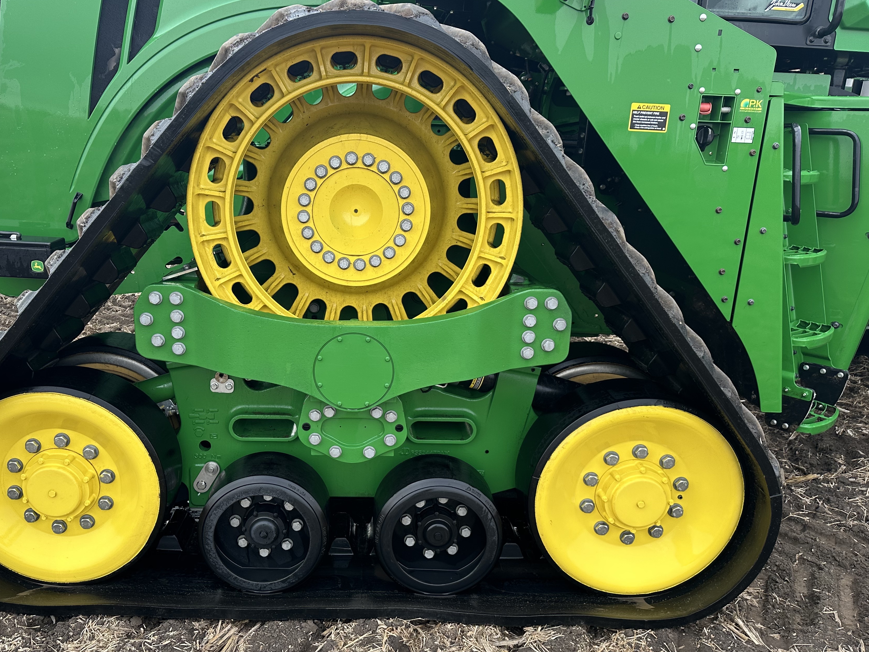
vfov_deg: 48.2
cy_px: 337
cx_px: 360
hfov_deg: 61.3
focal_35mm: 29
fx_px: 728
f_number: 1.78
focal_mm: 6.86
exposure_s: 1/351
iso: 80
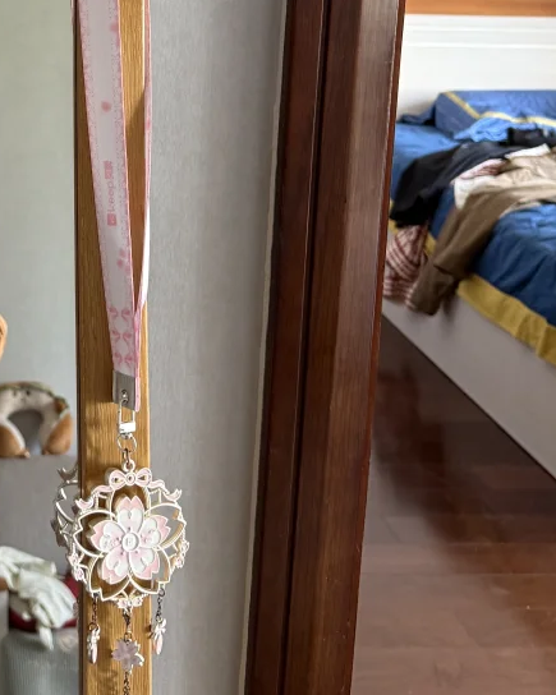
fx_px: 1276
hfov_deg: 22.7
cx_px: -98
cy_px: 56
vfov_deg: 29.1
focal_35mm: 62
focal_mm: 6.76
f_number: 1.78
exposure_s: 1/60
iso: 250
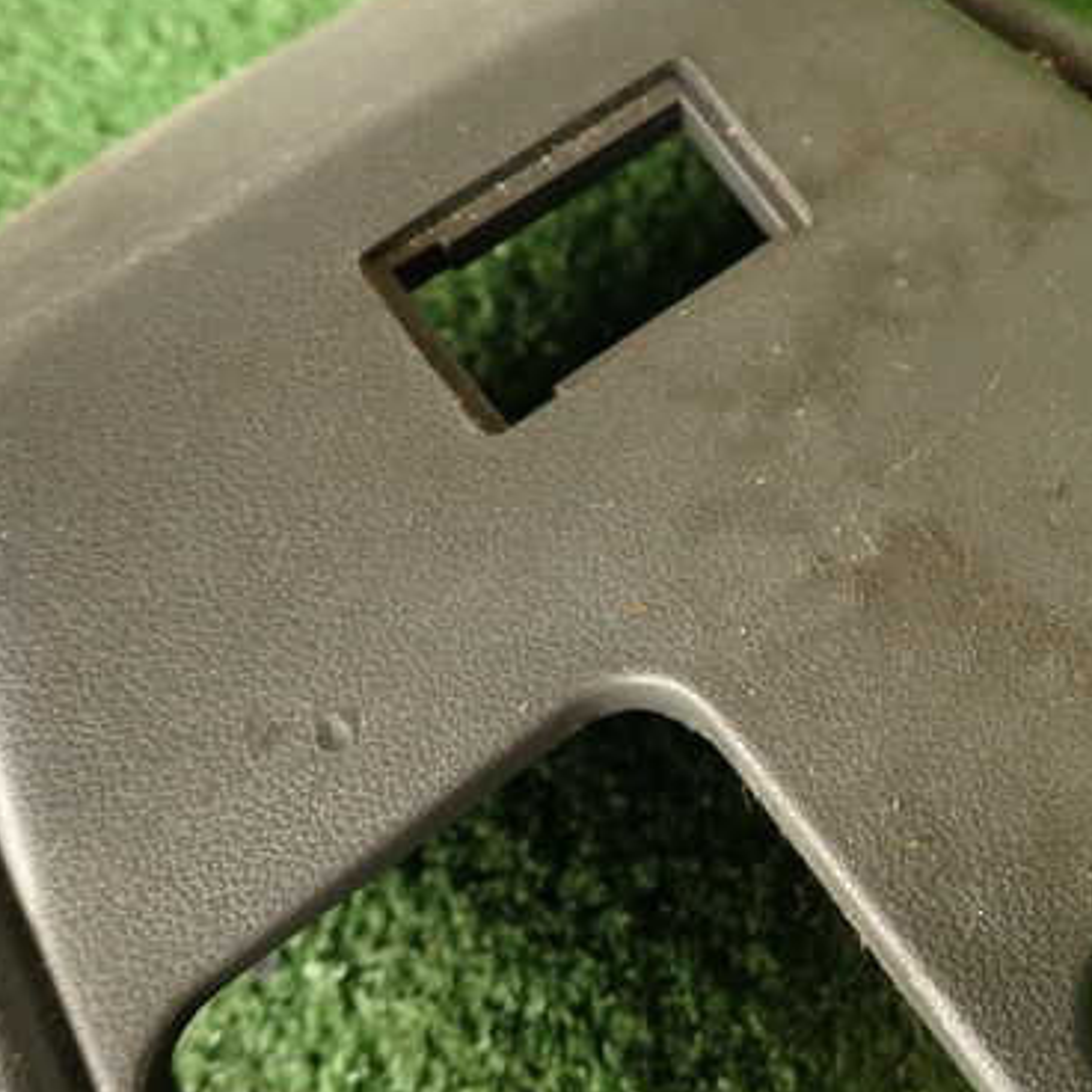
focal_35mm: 36
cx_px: 872
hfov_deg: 43.9
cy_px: 582
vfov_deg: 46.0
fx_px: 1285
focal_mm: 4.5
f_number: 2
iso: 200
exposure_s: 1/40
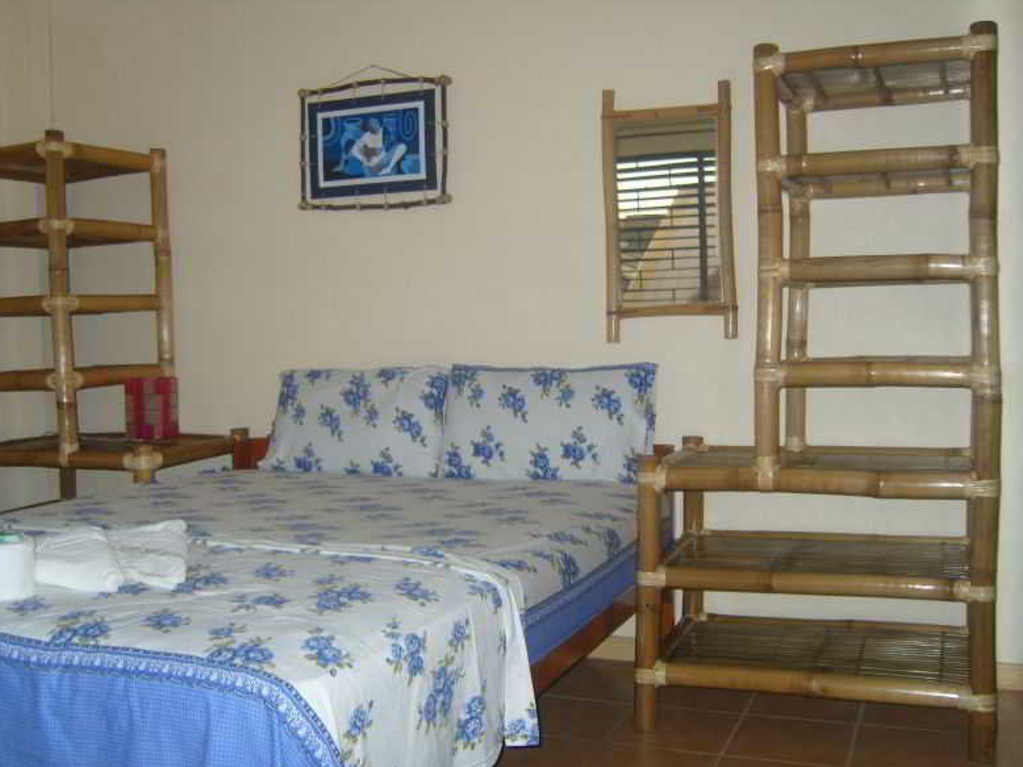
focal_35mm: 36
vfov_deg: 39.6
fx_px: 1064
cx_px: 508
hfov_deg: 51.4
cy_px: 378
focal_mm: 7.4
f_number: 2.8
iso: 100
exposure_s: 1/30
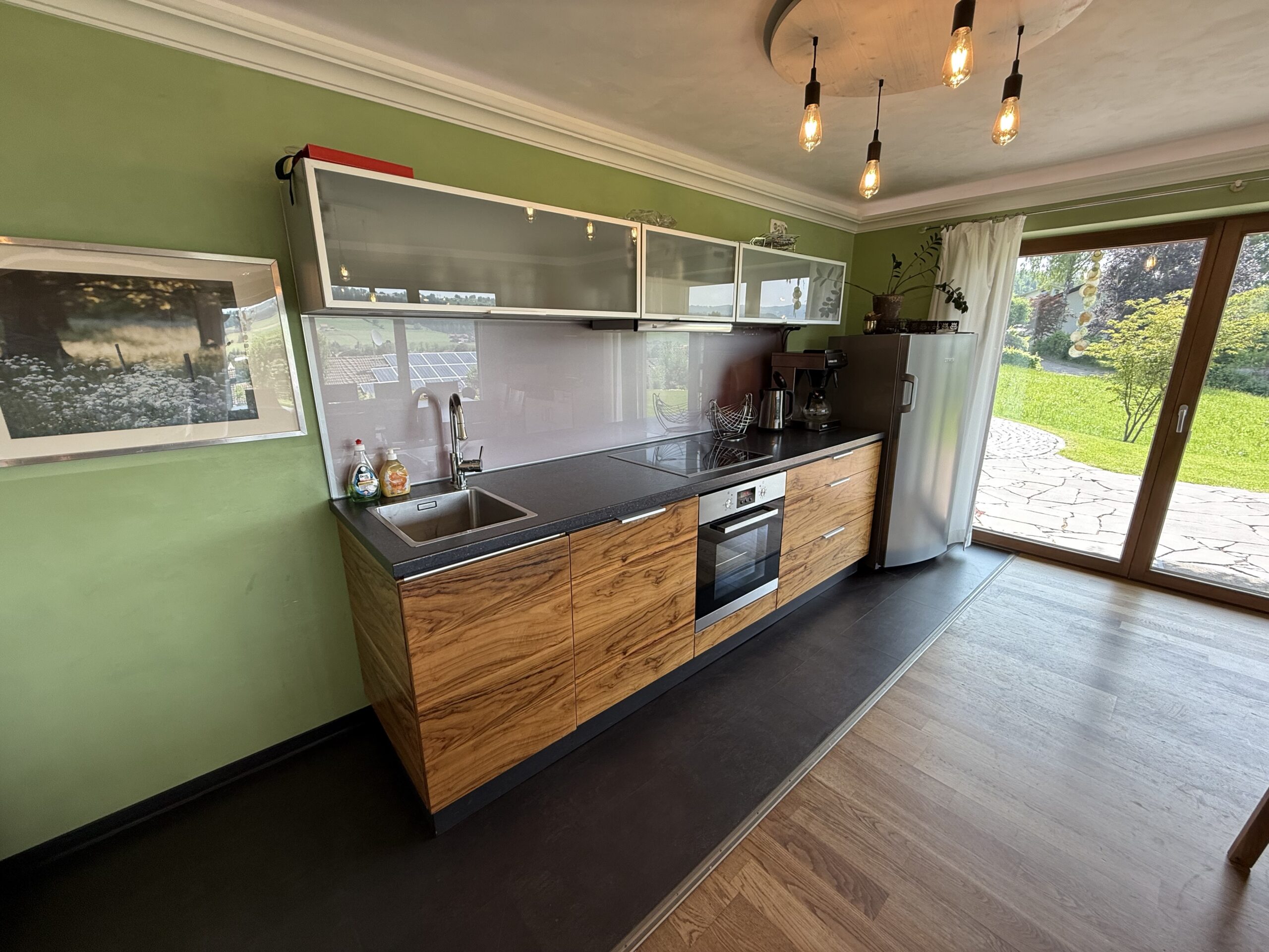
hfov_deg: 102.1
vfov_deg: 85.7
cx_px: 634
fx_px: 513
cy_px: 476
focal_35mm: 14
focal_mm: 2.22
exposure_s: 1/100
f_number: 2.2
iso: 100
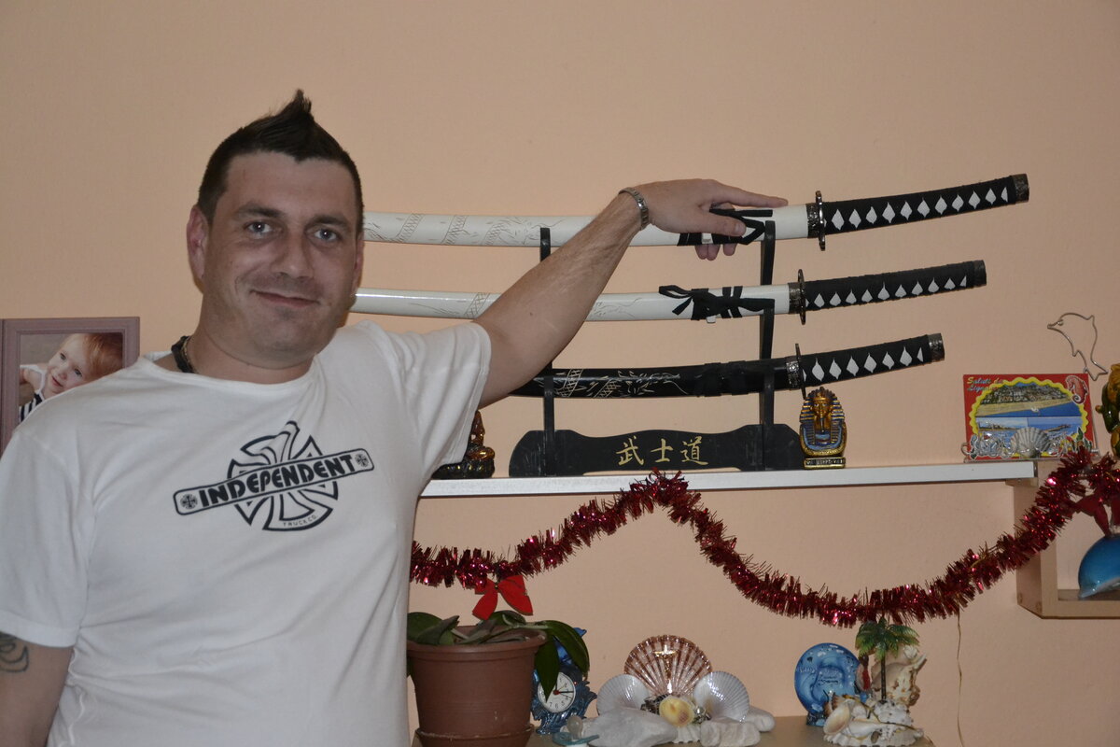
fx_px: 2240
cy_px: 374
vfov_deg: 18.9
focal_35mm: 72
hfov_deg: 28.1
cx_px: 560
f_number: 4.8
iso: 3200
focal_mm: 48
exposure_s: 1/60
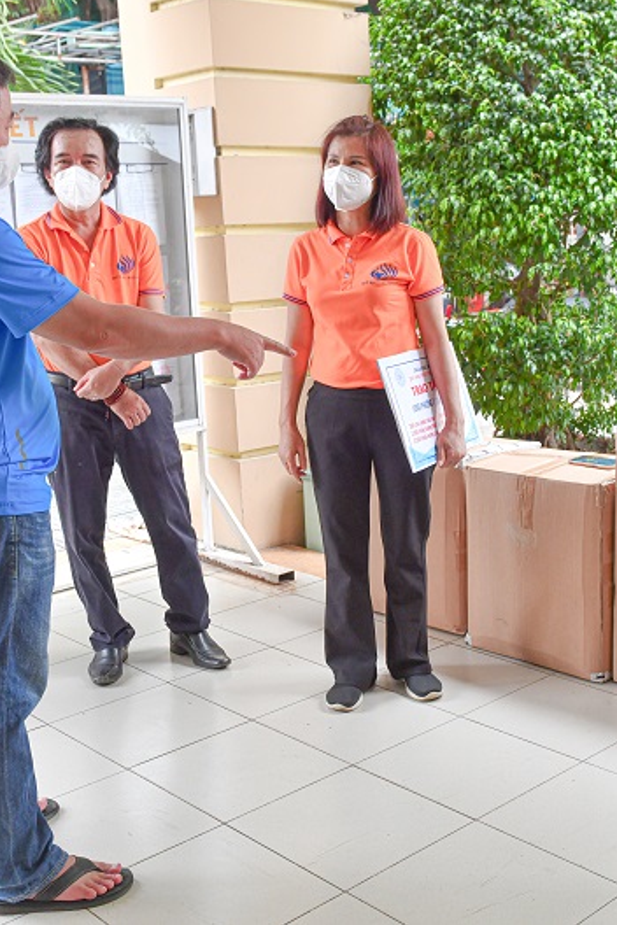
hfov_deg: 28.6
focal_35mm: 47
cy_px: 460
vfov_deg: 41.9
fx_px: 1208
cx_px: 324
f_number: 5.6
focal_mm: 31
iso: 800
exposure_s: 1/200
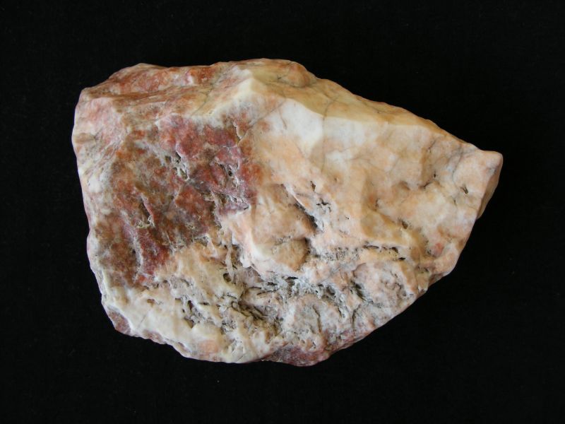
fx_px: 588
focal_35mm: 36
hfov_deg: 51.4
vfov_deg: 39.7
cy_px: 212
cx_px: 282
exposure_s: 1/40
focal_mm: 6
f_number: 3.2
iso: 50
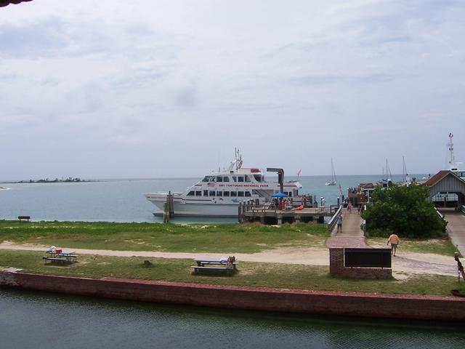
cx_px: 232
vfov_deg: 39.7
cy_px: 174
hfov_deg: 51.4
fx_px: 484
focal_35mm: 36
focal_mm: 6
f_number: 4.8
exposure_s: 1/1000
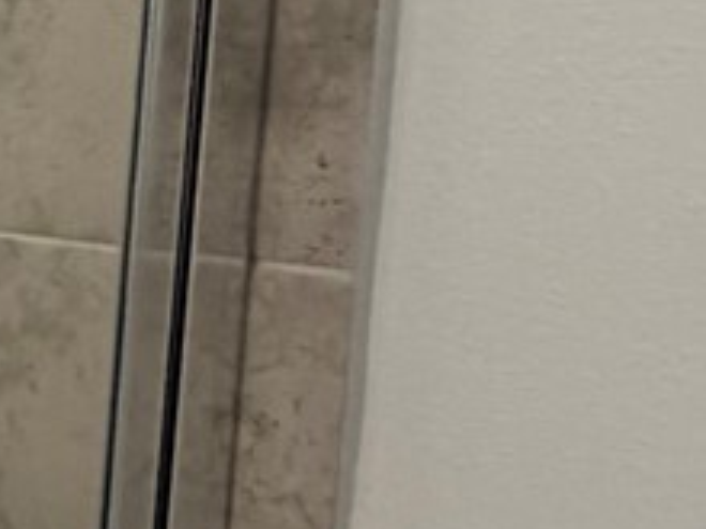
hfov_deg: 11.2
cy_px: 292
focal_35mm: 102
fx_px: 2080
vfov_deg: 14.5
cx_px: -1438
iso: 125
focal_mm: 2.22
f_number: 2.2
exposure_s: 1/120
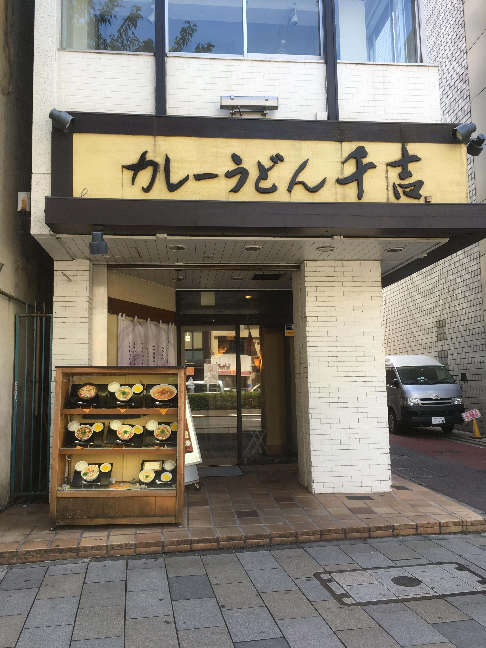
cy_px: 324
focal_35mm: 29
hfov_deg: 48.2
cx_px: 243
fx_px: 543
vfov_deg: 61.7
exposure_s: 1/120
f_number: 2.2
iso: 25
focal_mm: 4.2
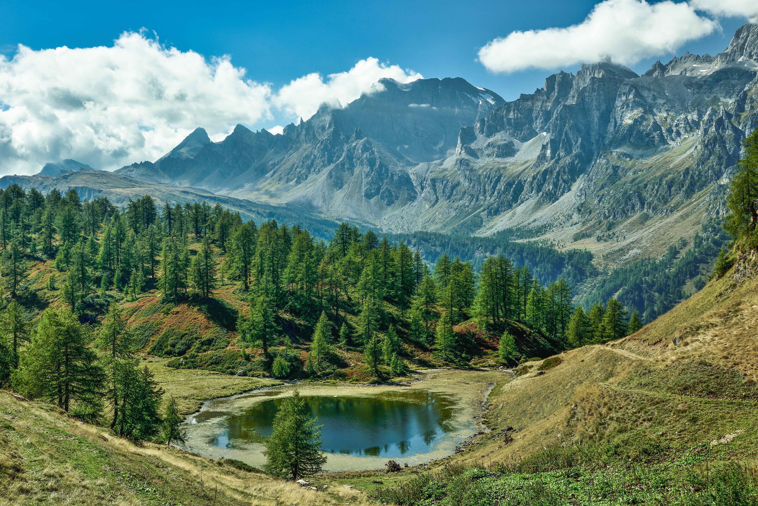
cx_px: 379
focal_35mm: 44
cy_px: 253
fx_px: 927
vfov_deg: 30.5
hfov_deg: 44.5
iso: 100
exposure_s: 1/125
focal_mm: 44
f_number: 11
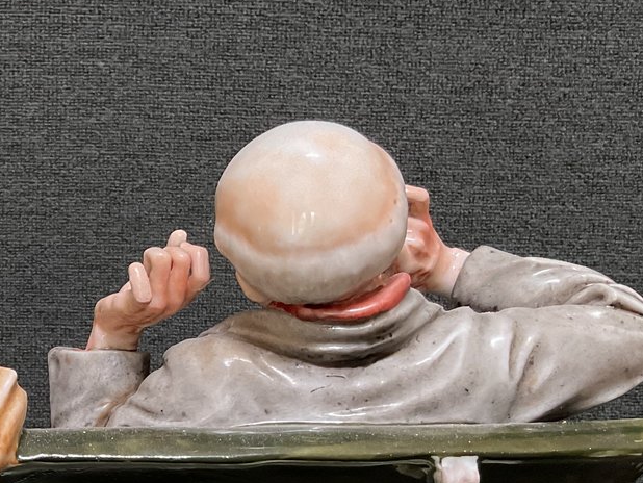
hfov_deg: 26.0
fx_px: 1319
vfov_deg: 19.8
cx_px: 5
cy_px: 543
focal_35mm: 71
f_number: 1.8
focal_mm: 3
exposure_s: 1/50
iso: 64
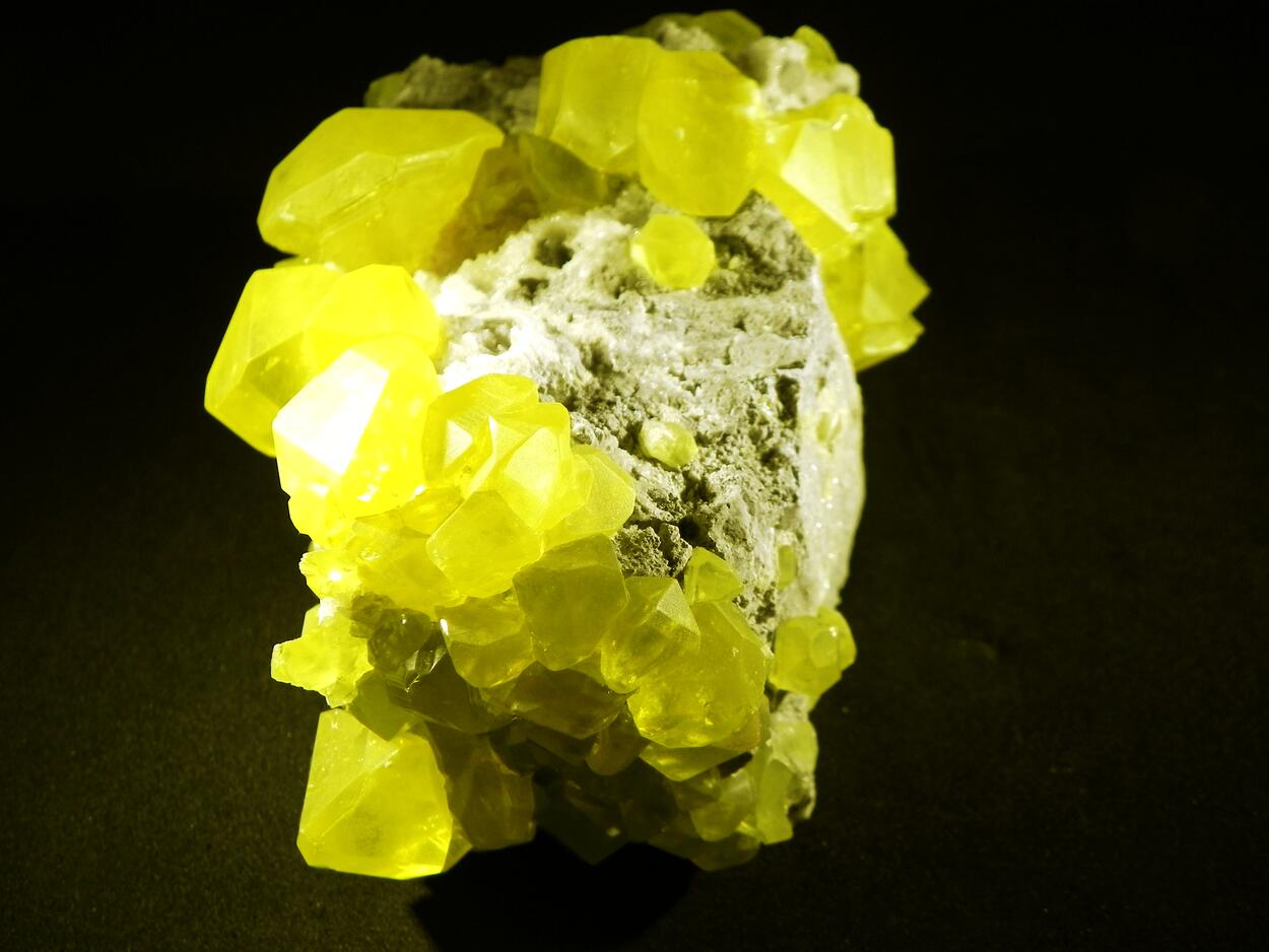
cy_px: 476
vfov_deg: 35.1
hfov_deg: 45.8
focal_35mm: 41
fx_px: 1503
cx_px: 634
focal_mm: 7.3
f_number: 3.2
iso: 160
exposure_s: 1/89.3
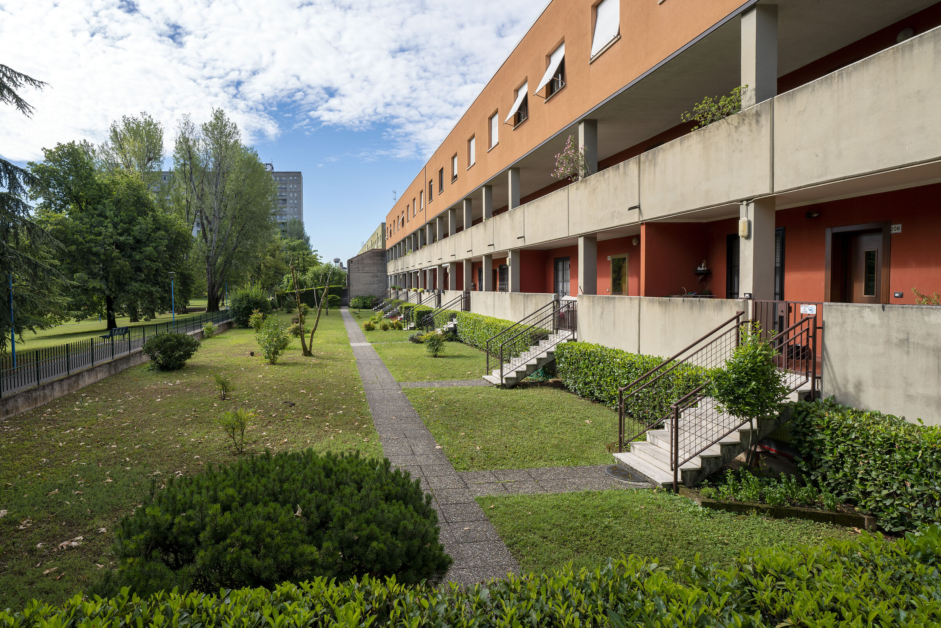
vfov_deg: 62.0
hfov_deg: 84.0
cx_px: 470
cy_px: 314
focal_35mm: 20
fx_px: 523
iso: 100
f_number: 9
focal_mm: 20
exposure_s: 1/125
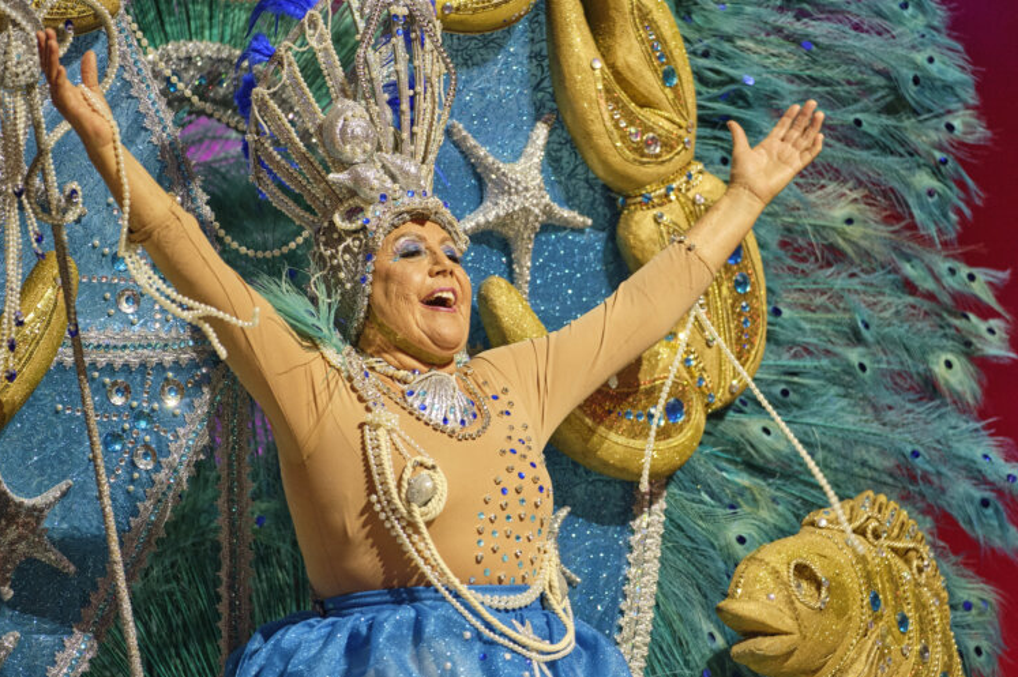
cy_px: 330
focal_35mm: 225
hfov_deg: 9.2
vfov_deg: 6.1
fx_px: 6358
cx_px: 527
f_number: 2.8
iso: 1250
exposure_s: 1/250
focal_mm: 140
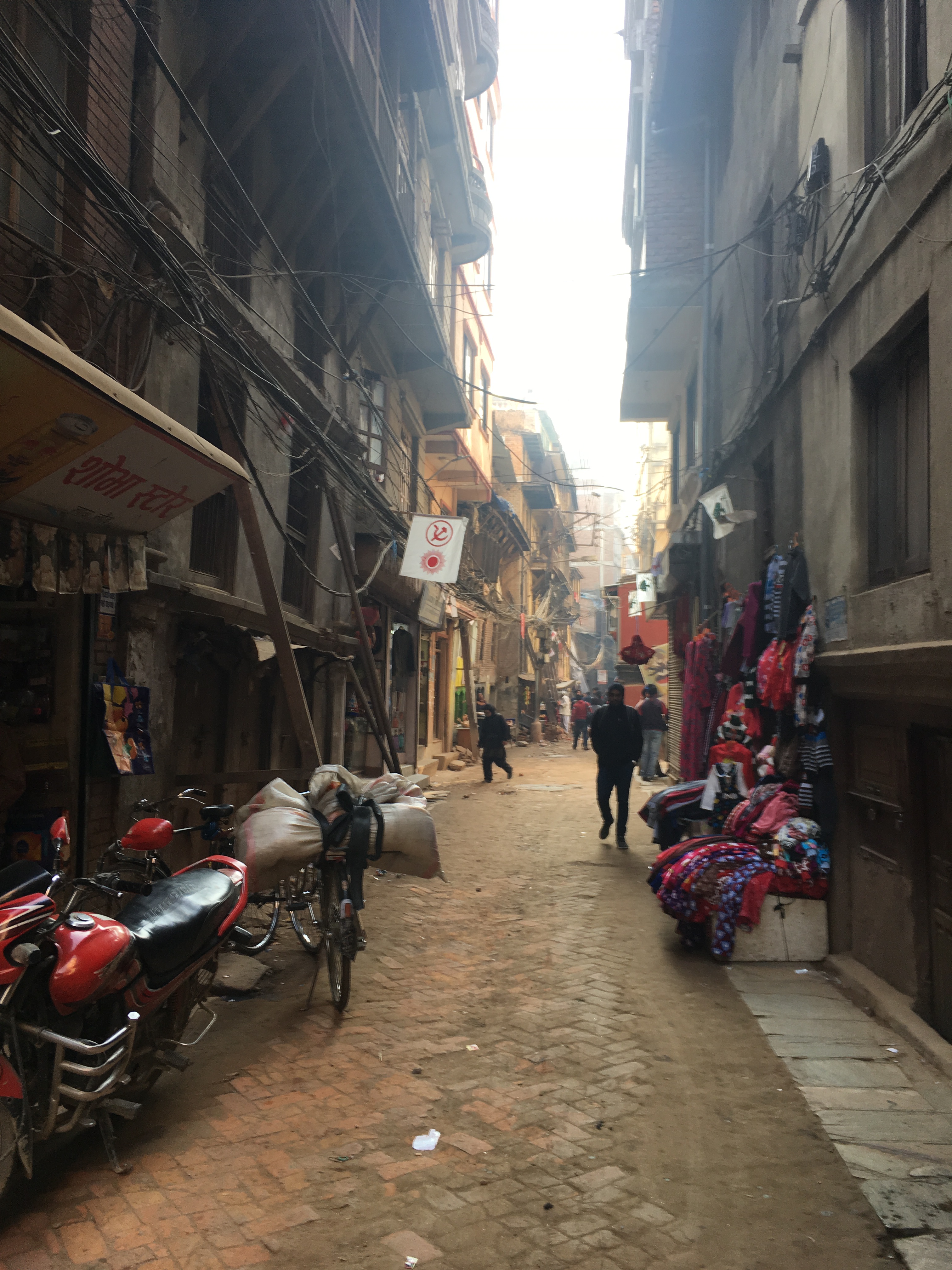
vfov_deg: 61.7
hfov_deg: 48.2
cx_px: 476
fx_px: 1063
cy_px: 635
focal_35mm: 29
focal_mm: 4.15
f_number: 2.2
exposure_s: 1/100
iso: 25
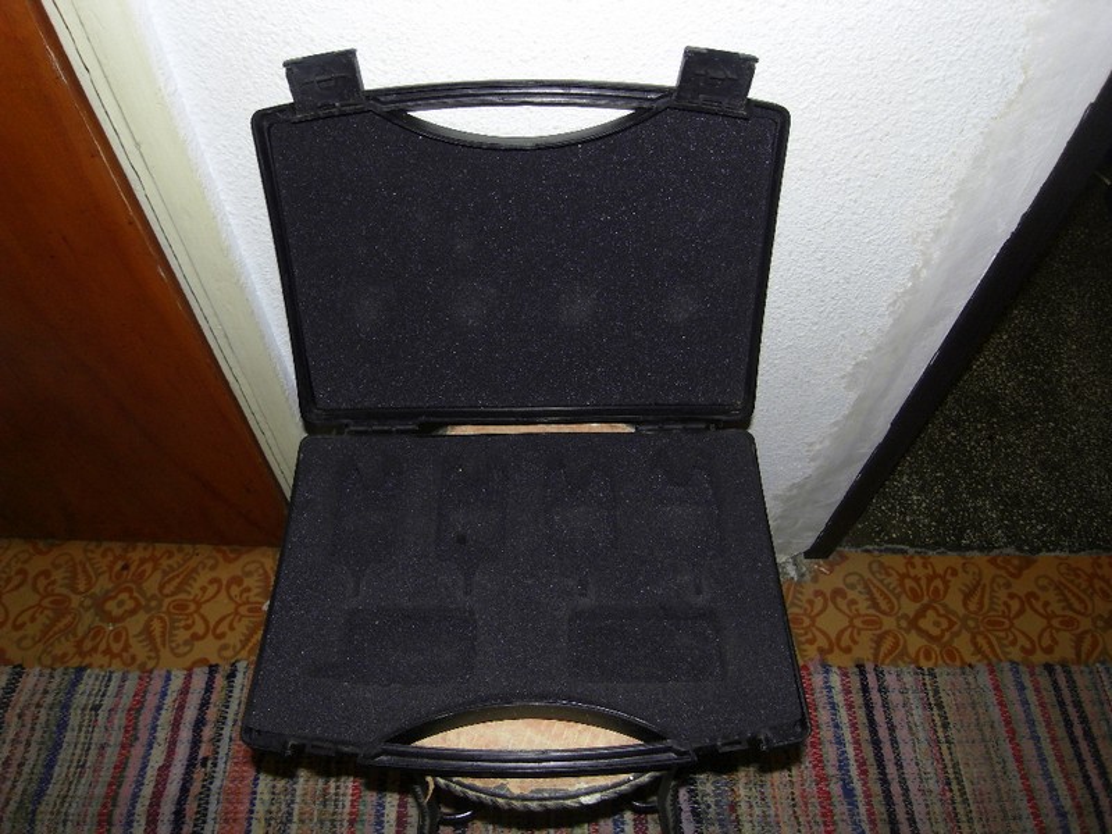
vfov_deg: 56.8
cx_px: 556
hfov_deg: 71.6
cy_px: 417
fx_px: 771
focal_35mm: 24
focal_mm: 4.3
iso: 100
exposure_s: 1/40
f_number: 2.8
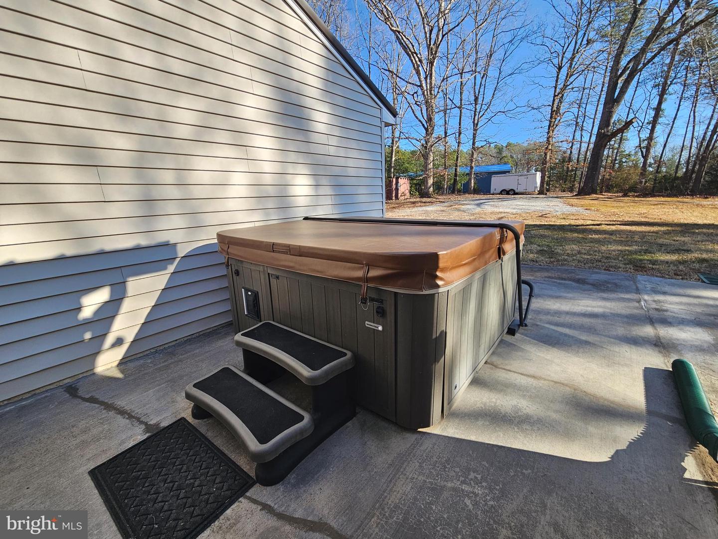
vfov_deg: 89.9
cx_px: 359
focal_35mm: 13
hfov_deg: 106.2
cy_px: 270
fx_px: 270
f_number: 2.2
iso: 50
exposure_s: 1/445
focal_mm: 2.2
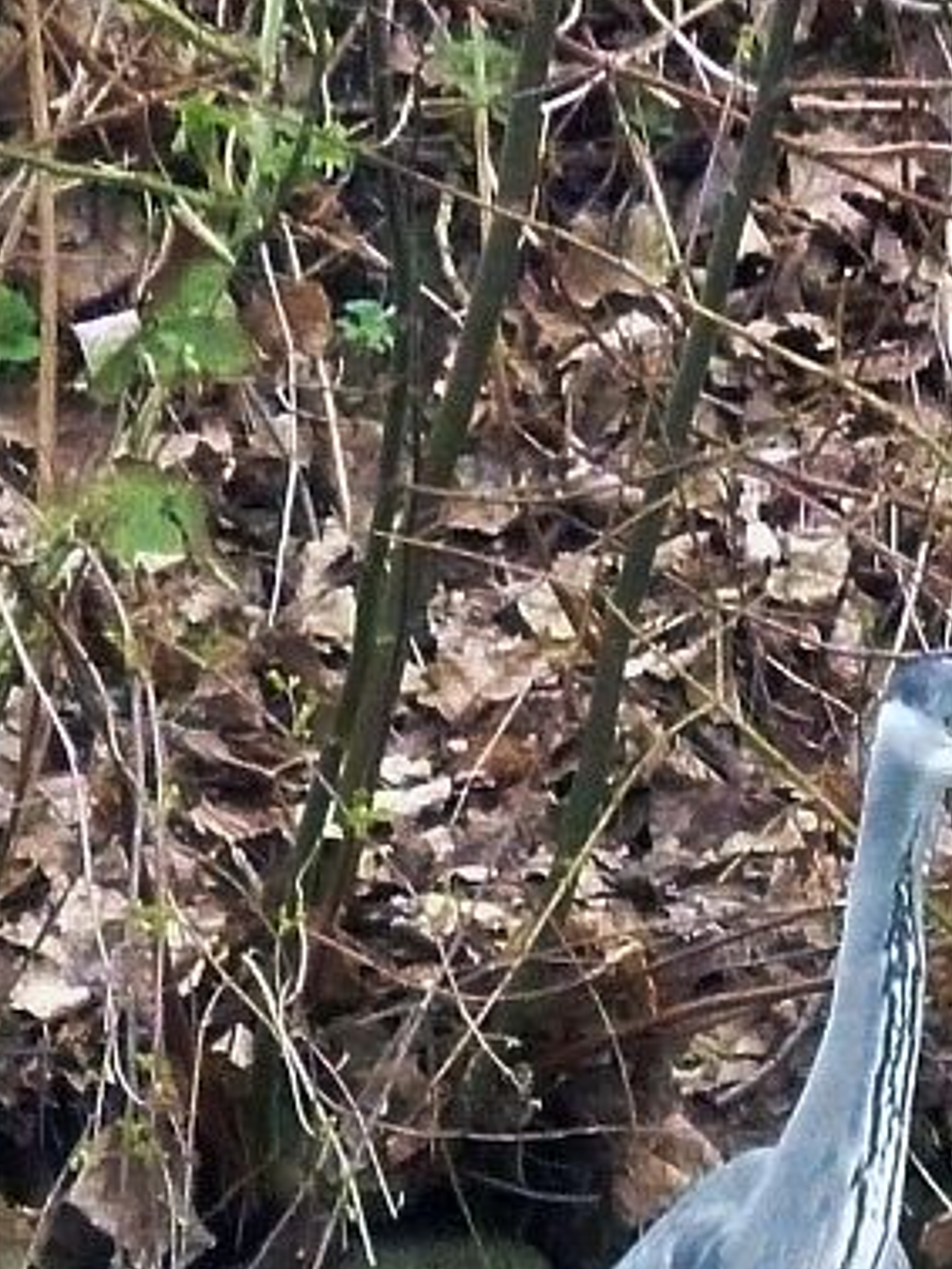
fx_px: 49732
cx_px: 807
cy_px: 1703
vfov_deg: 1.5
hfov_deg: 1.1
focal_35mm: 1357
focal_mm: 49.2
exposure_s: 1/200
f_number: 4.9
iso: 800
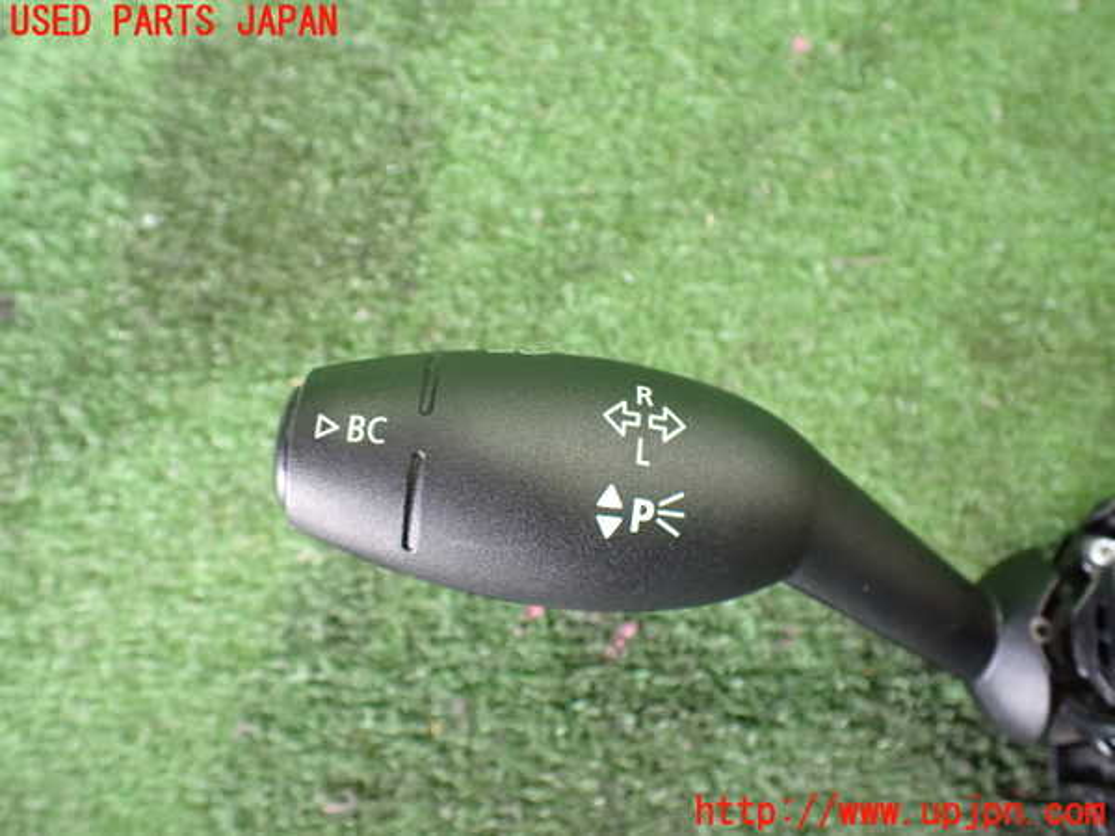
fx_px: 966
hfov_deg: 60.0
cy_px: 418
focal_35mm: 30
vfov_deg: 46.8
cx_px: 558
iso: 800
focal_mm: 5.4
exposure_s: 1/30
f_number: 2.3
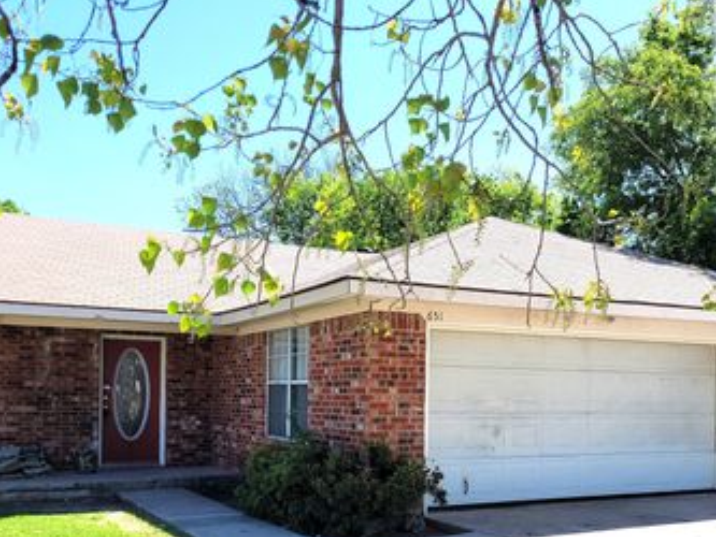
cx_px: 430
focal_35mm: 39
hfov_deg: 47.6
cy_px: 386
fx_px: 807
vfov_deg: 36.2
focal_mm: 5.4
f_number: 1.8
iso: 40
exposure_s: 1/1645
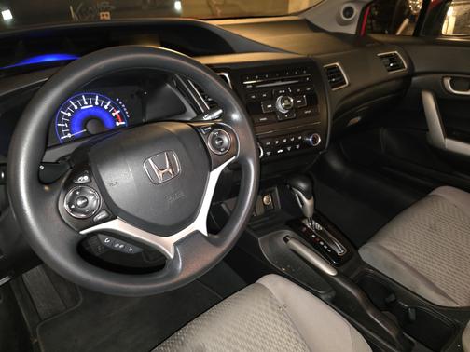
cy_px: 176
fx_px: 312
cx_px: 235
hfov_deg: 73.9
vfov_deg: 58.9
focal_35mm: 23
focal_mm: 6.3
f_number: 1.7
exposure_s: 1/10.1
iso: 4000
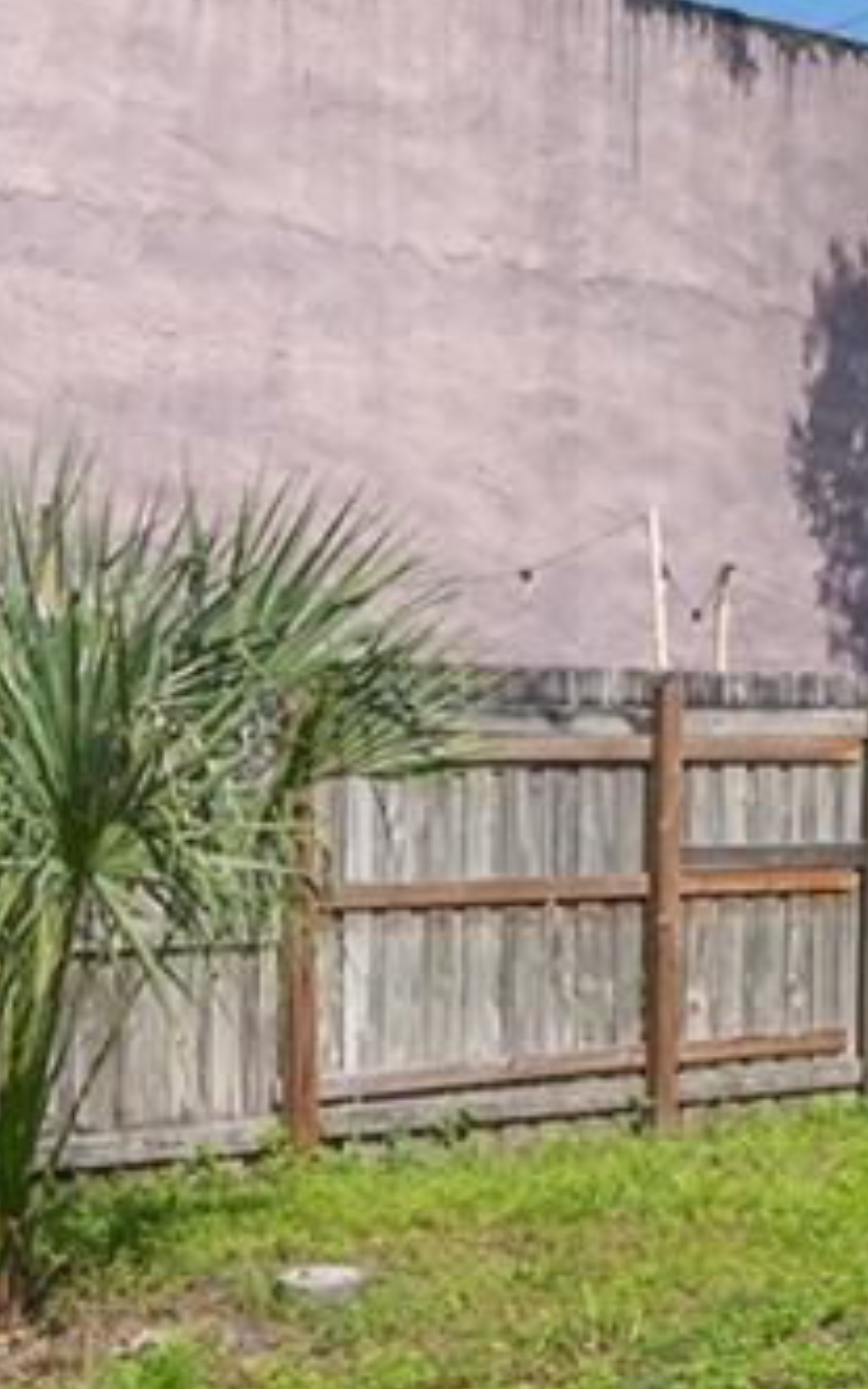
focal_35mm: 69
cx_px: 1216
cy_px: 753
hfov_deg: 17.4
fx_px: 2610
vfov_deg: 29.8
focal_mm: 14
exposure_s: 1/400
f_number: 10
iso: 320
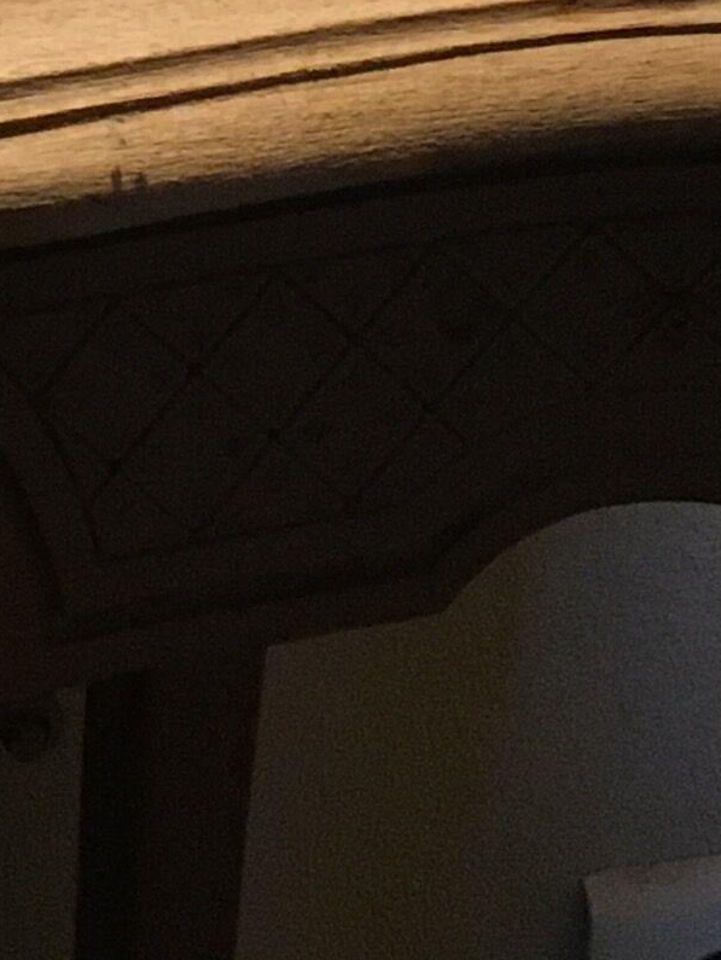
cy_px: -1214
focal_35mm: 147
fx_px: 4079
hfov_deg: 9.6
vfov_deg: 11.5
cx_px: -593
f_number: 2.2
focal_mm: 4.15
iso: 200
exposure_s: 1/33
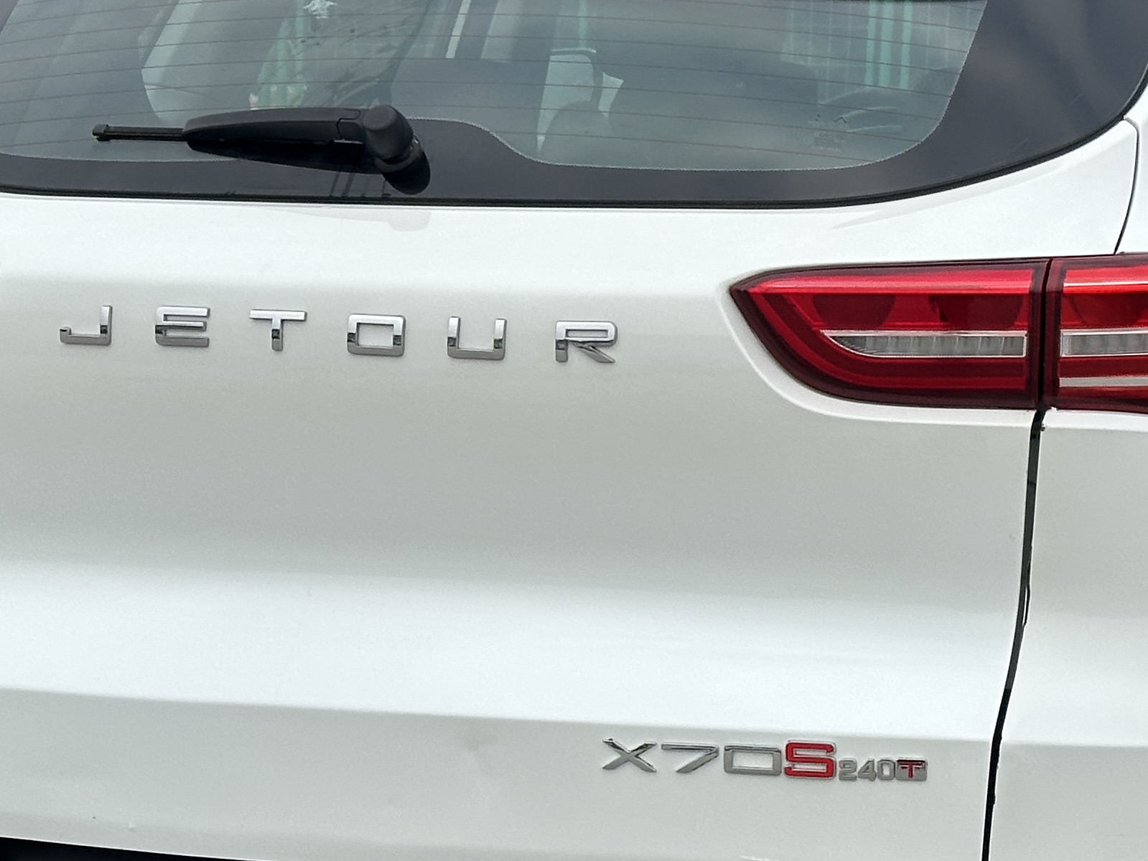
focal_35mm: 121
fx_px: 4014
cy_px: 451
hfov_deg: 16.2
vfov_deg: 12.3
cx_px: 833
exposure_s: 1/1721
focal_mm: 6.86
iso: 64
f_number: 1.78
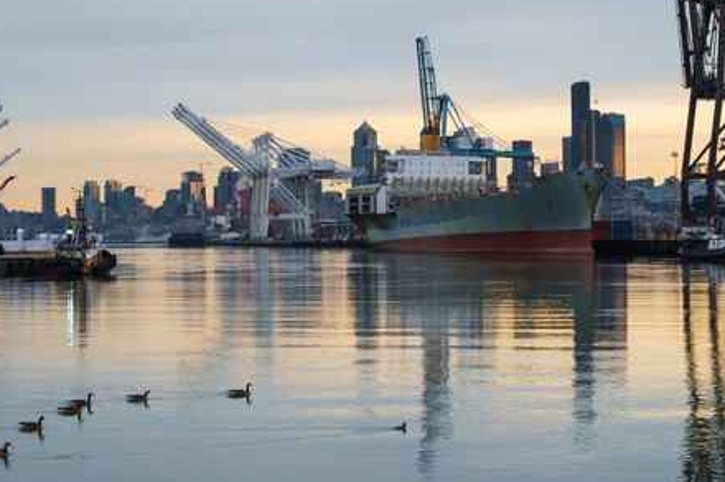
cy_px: 243
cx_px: 311
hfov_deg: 24.2
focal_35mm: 84
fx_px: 1691
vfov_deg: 16.2
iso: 400
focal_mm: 34.3
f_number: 11
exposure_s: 1/30
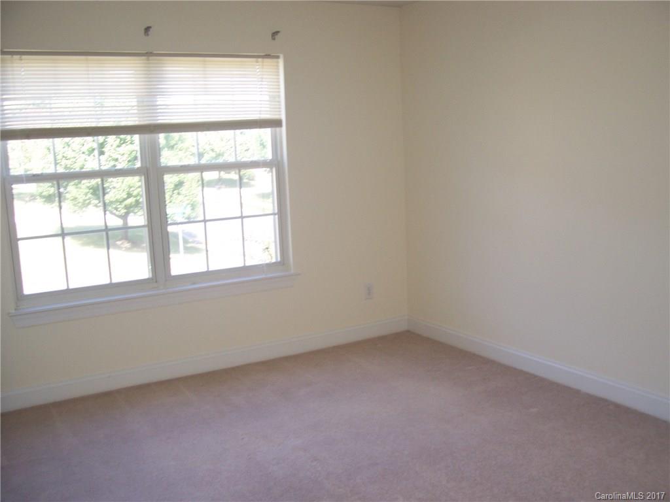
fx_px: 658
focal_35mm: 34
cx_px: 335
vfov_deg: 41.8
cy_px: 251
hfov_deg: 54.0
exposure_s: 1/60
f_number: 2.7
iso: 80
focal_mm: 5.6
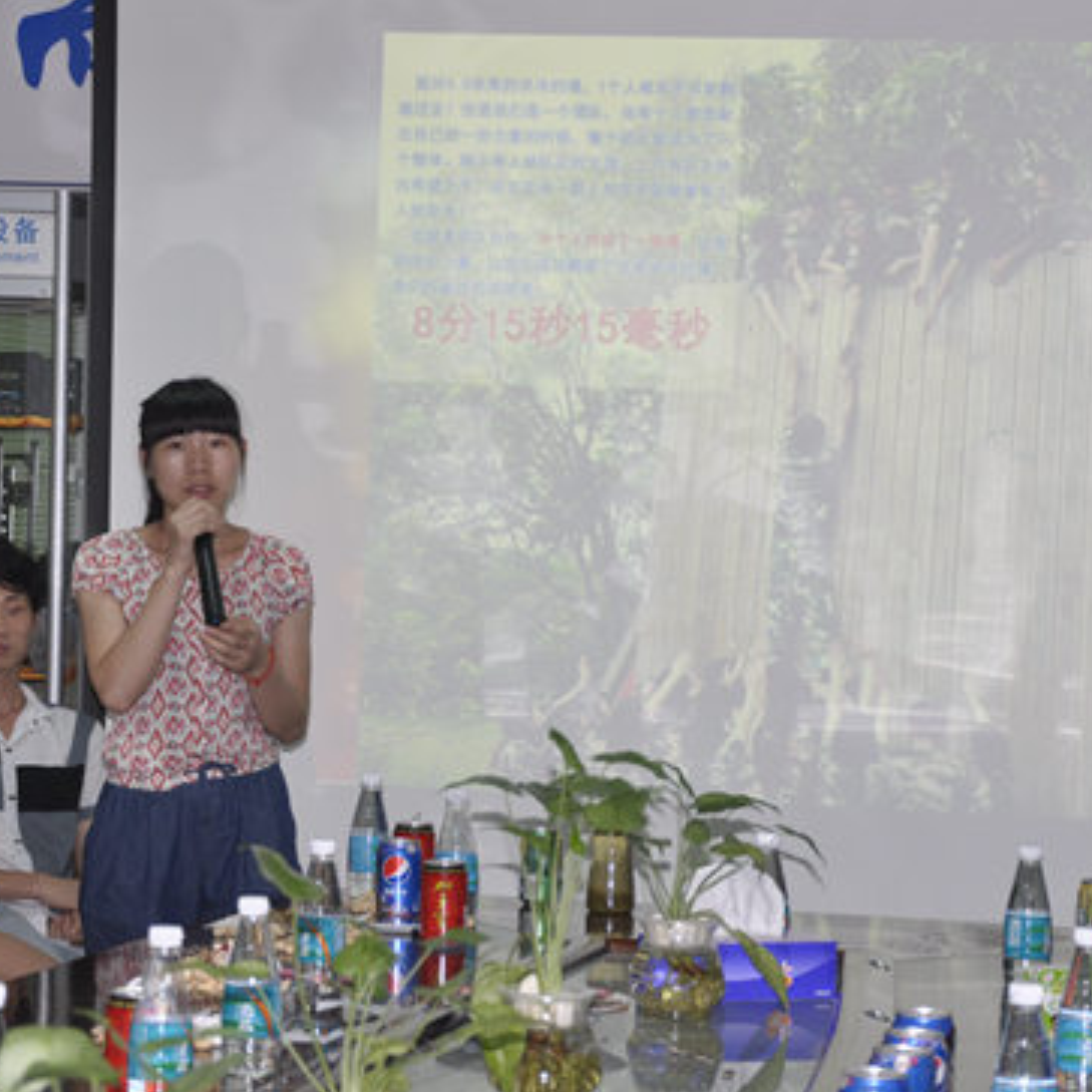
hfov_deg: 16.9
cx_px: 647
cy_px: 525
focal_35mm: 103
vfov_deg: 16.9
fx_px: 3676
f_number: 4.8
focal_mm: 42
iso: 500
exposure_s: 1/60
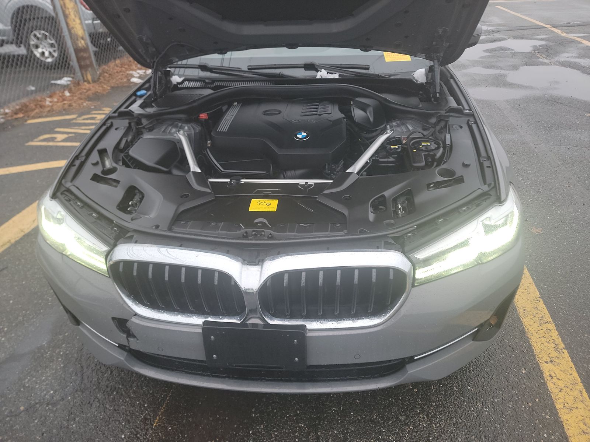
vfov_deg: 56.8
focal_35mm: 24
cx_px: 295
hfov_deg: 71.6
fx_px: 409
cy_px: 221
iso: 151
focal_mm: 6.7
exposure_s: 1/59
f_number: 1.8
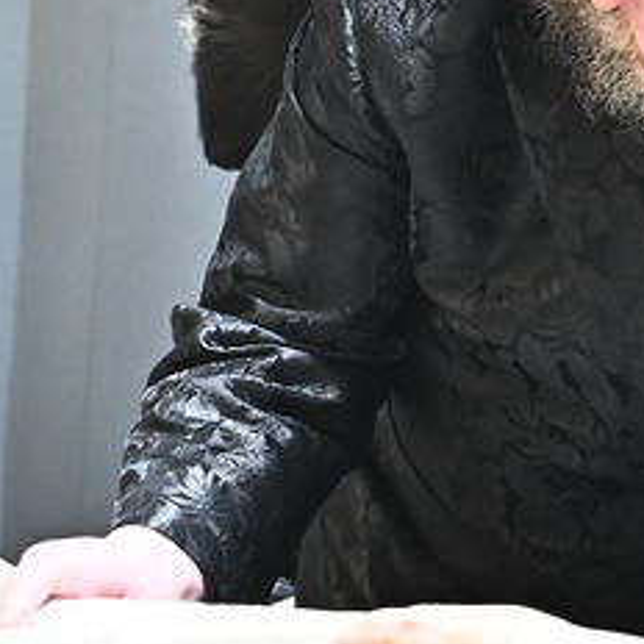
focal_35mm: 195
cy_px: 337
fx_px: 4104
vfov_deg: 9.0
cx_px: 50
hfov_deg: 8.9
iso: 3200
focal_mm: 38
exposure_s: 1/200
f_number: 4.5
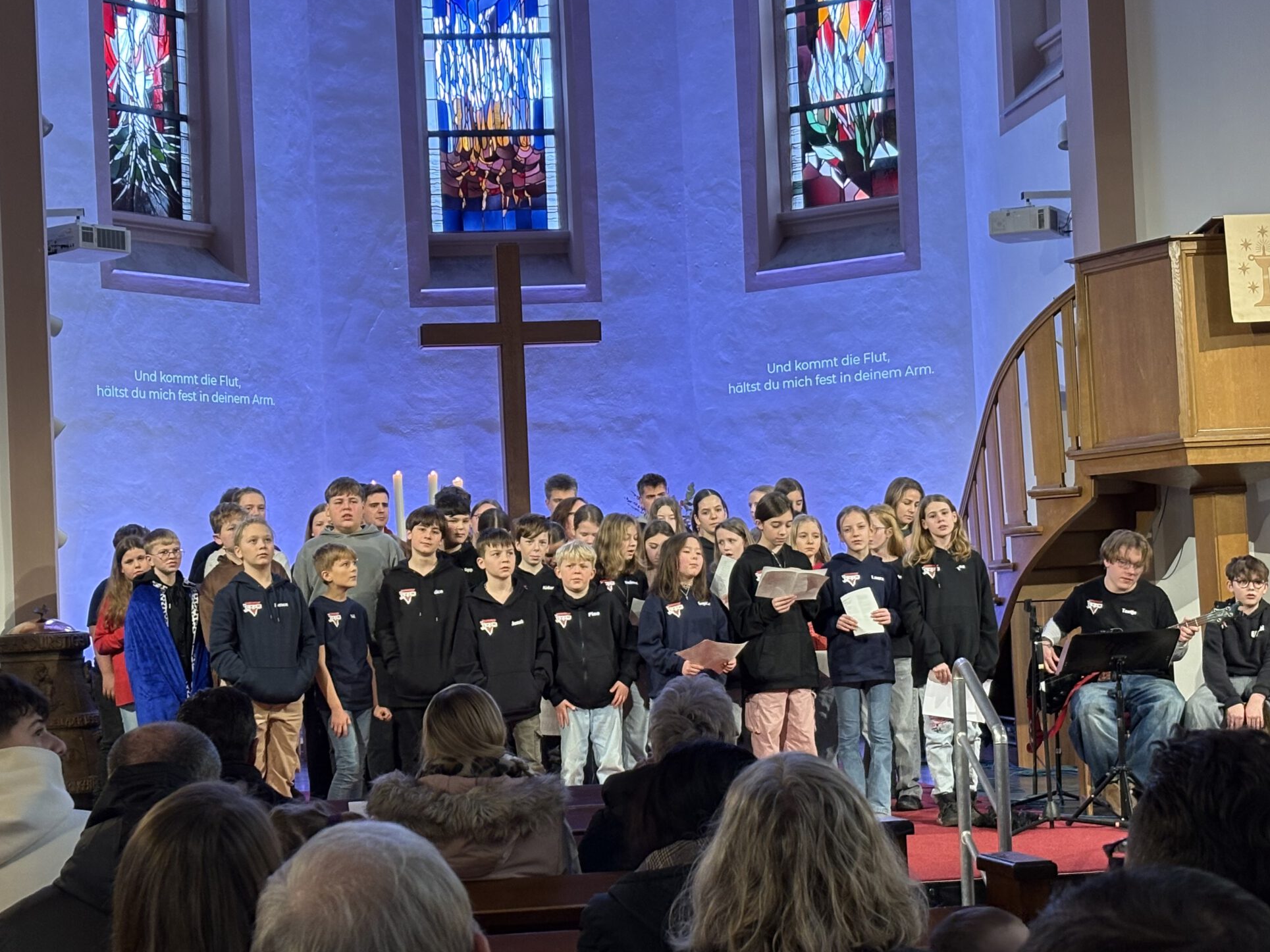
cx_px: 558
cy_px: 457
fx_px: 2532
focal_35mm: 69
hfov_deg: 28.1
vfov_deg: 21.3
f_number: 1.6
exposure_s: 1/60
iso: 100
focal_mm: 5.96
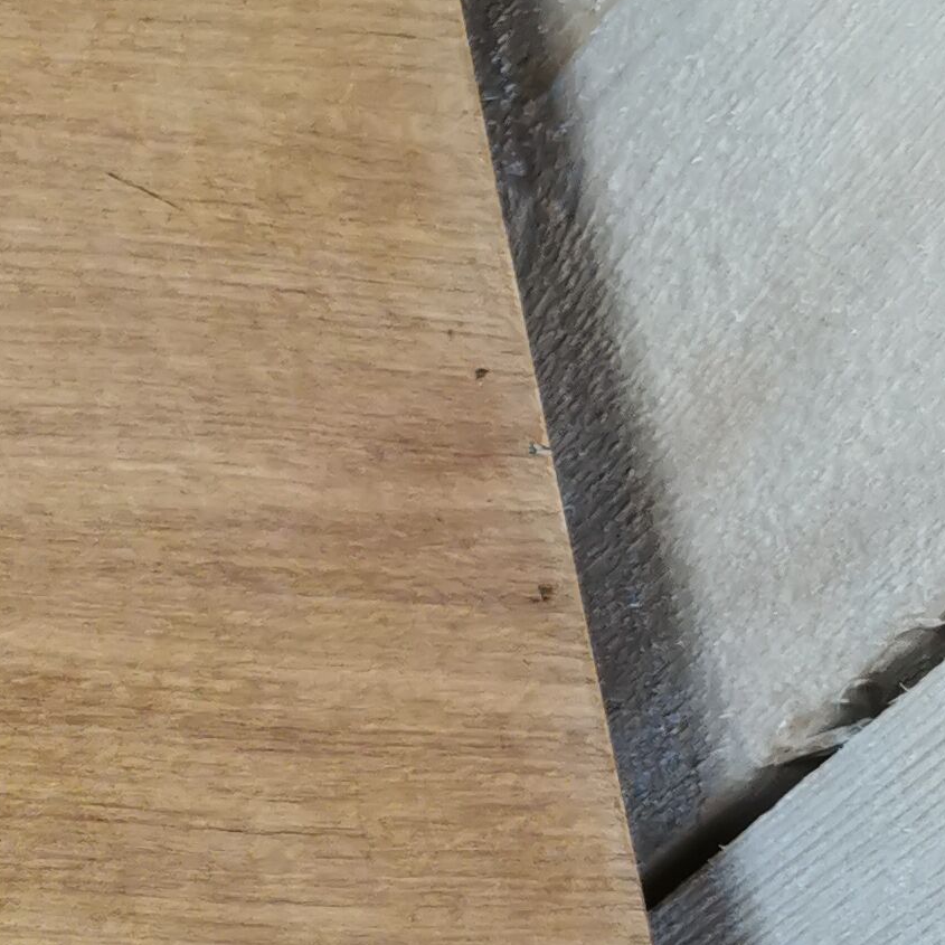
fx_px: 3181
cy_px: 994
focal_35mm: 103
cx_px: -518
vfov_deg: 16.5
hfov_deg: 15.4
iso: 125
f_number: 1.8
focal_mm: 5.58
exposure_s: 1/100
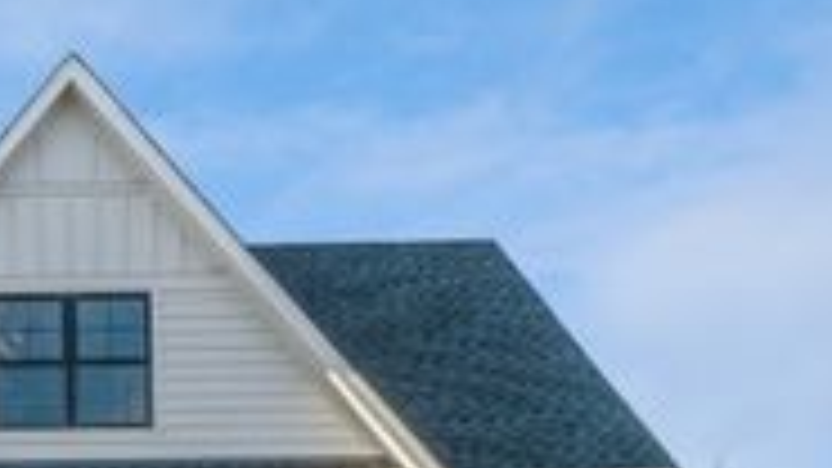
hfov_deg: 32.0
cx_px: -220
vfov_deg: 22.3
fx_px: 1125
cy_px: 497
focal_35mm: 51
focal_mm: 18
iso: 200
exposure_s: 1/60
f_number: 8
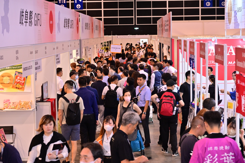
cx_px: 122
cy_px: 82
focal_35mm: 74
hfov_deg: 27.3
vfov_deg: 18.4
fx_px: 504
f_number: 5
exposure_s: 1/100
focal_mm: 74
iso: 1600
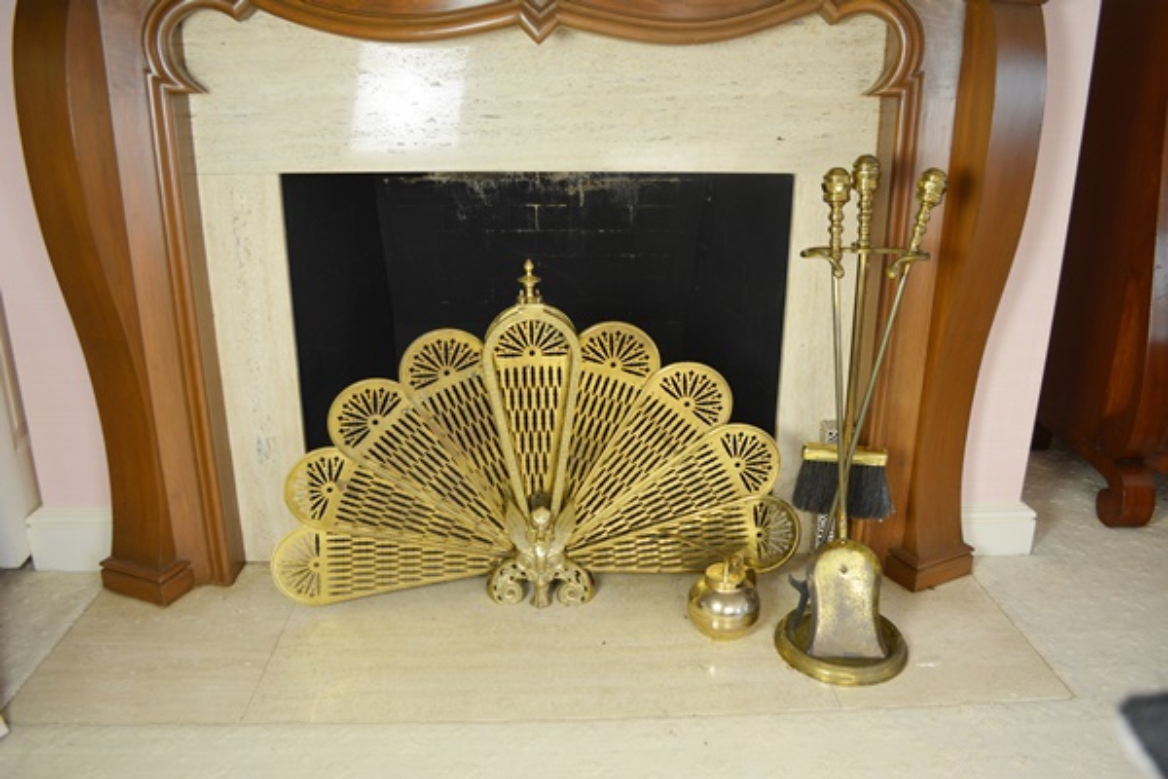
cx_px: 584
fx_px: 876
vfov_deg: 47.9
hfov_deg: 67.4
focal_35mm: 27
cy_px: 390
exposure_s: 1/60
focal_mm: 18
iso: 500
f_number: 4
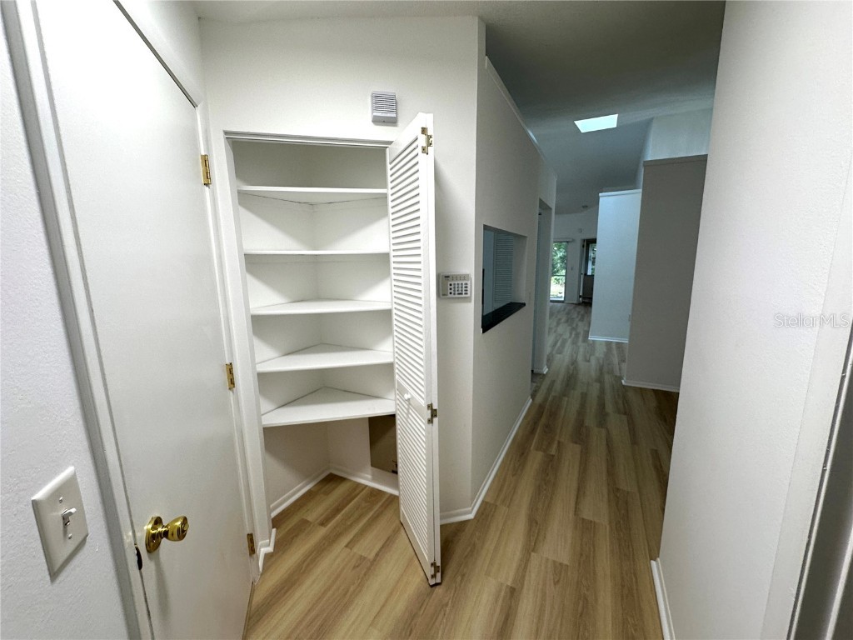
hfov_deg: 102.1
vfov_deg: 85.7
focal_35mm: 14
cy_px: 320
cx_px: 426
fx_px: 345
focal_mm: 2.22
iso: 125
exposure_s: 1/120
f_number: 2.2
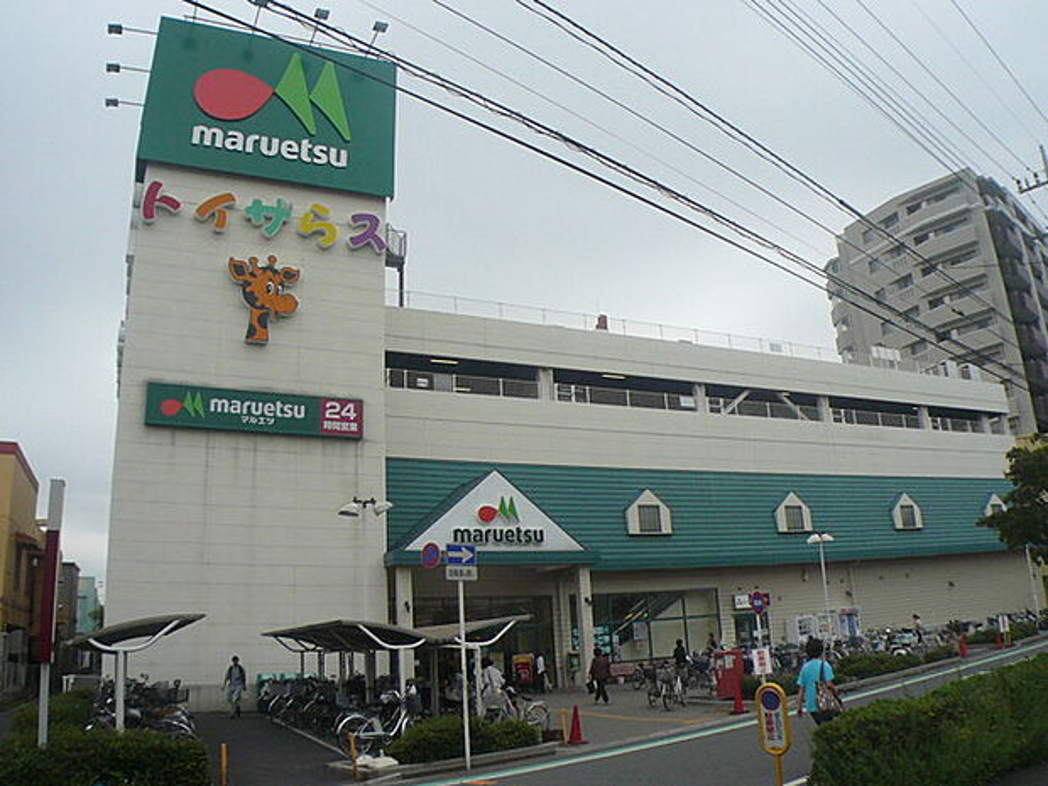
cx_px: 524
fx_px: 1332
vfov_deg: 32.9
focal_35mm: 44
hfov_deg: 42.9
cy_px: 393
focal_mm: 4.7
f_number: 2.8
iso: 100
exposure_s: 1/1000
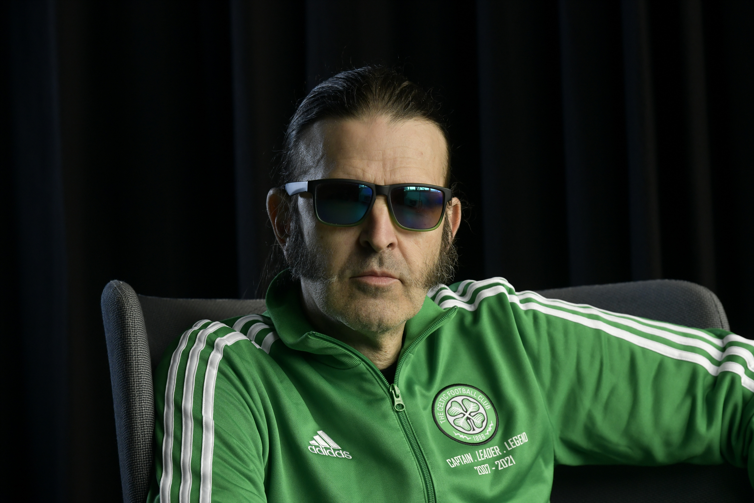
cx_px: 377
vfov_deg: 7.4
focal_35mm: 185
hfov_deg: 11.1
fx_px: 3874
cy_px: 252
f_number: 7.1
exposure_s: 1/320
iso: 1600
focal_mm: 185
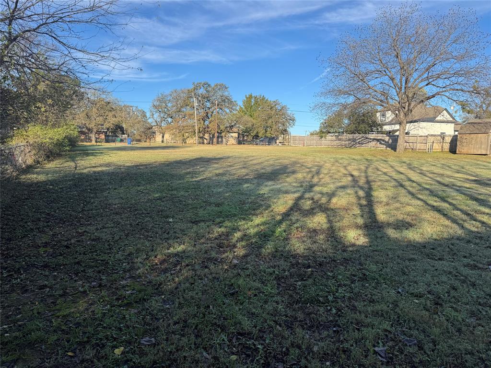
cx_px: 246
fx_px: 340
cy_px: 184
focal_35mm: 24
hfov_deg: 71.6
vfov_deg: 56.8
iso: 80
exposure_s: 1/2710
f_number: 1.78
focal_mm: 6.76
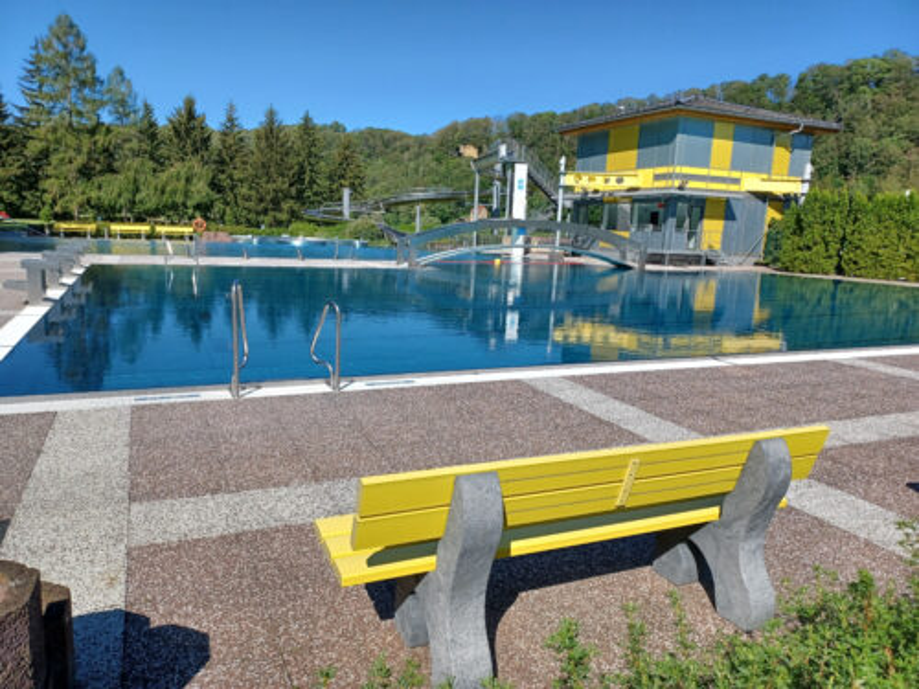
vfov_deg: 54.9
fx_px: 664
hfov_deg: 69.4
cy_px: 344
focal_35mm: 25
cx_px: 460
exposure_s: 1/610
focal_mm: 4.6
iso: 32
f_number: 1.8
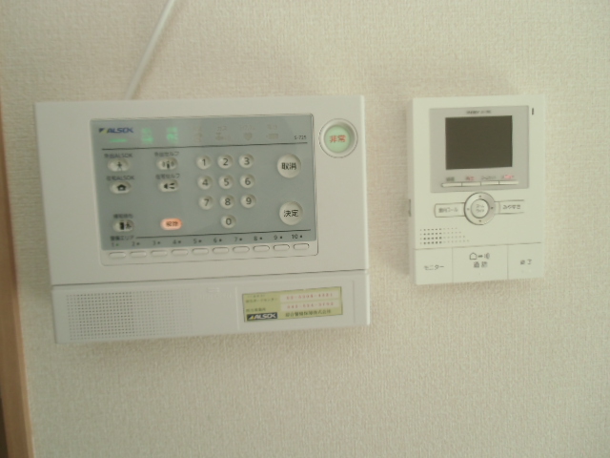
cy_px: 229
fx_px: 423
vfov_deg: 56.8
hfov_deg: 71.6
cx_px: 305
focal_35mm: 24
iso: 200
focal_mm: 4.24
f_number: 3
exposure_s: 1/100
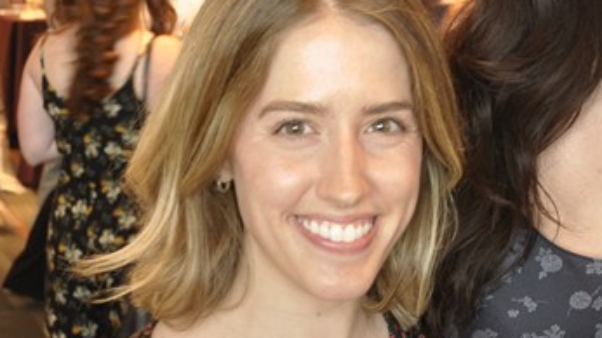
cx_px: 531
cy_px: 176
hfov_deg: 18.6
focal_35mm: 114
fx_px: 1811
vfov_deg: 10.7
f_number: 5
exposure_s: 1/6
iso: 400
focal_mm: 25
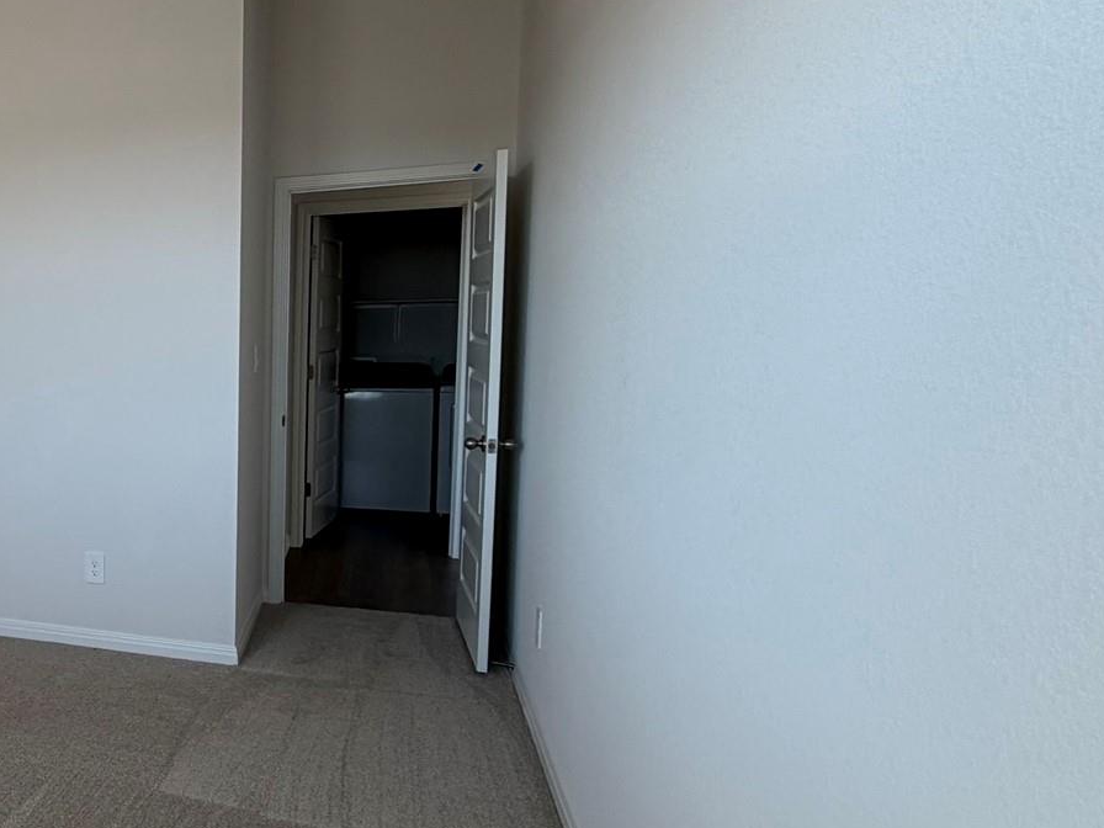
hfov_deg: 42.7
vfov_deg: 44.2
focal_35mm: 32
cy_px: 421
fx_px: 1021
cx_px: -143
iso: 80
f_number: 2.2
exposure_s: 1/120
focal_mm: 2.22
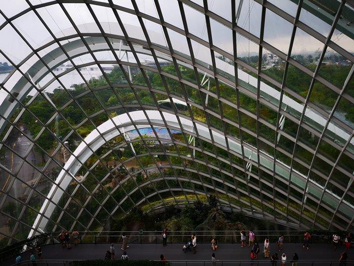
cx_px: 177
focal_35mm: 27
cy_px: 133
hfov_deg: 65.3
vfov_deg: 51.4
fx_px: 276
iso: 100
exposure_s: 1/100
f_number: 1.8
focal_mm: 3.95
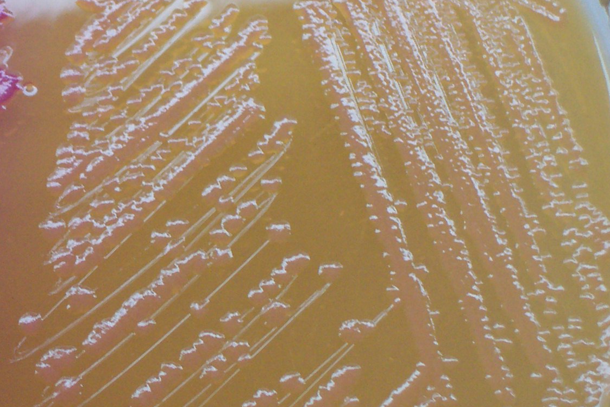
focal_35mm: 175
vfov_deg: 7.8
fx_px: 2965
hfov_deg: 11.6
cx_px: -1
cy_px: 75
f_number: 4
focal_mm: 13.5
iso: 160
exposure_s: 1/47.1
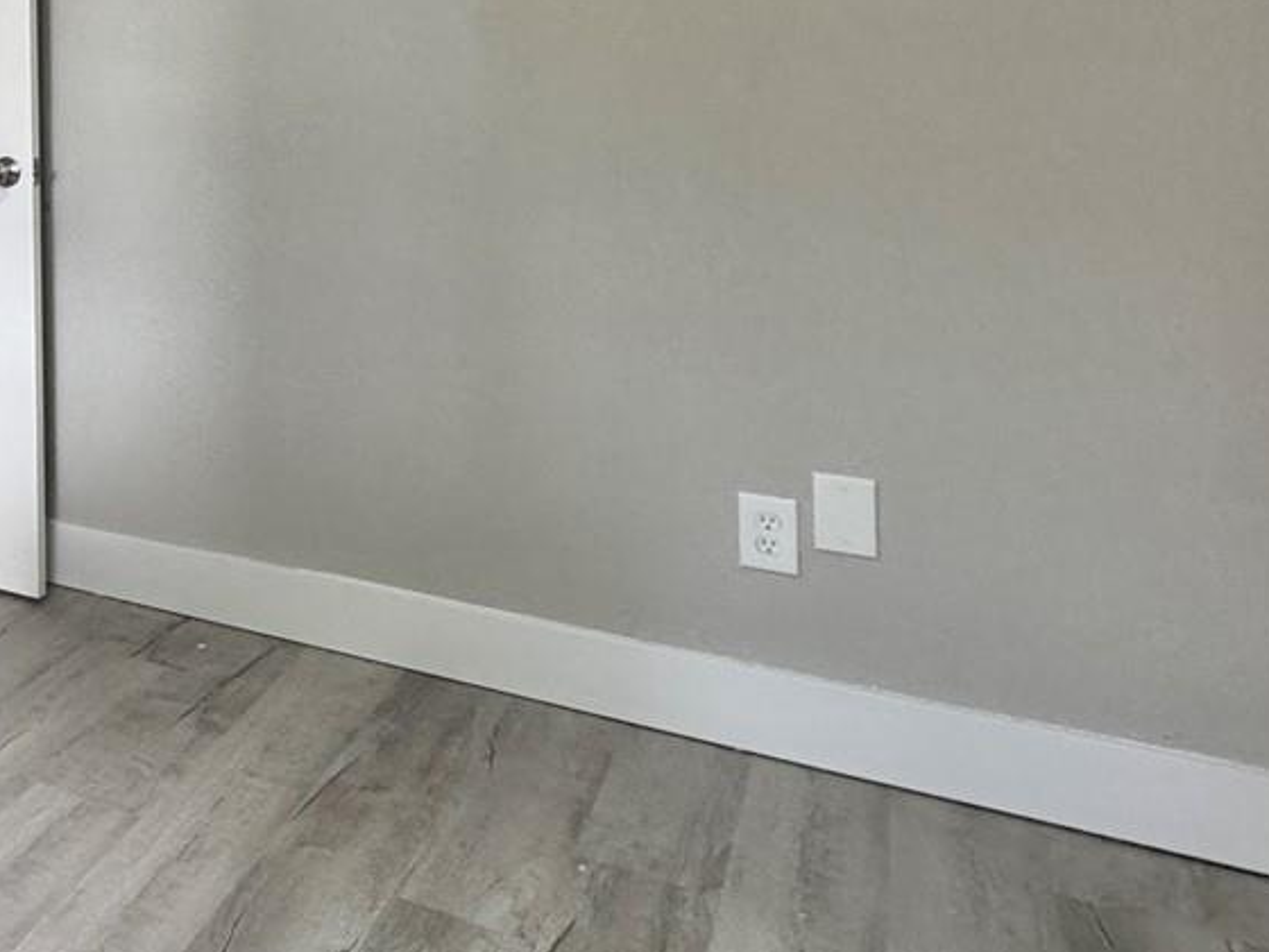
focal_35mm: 40
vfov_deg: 33.5
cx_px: -295
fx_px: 1466
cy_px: 43
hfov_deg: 35.5
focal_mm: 2.22
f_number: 2.2
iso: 250
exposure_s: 1/120
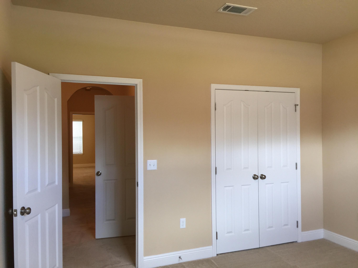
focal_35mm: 29
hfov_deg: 61.7
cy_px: 134
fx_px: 300
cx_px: 179
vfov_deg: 48.2
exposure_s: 1/15
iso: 32
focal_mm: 4.15
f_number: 2.2
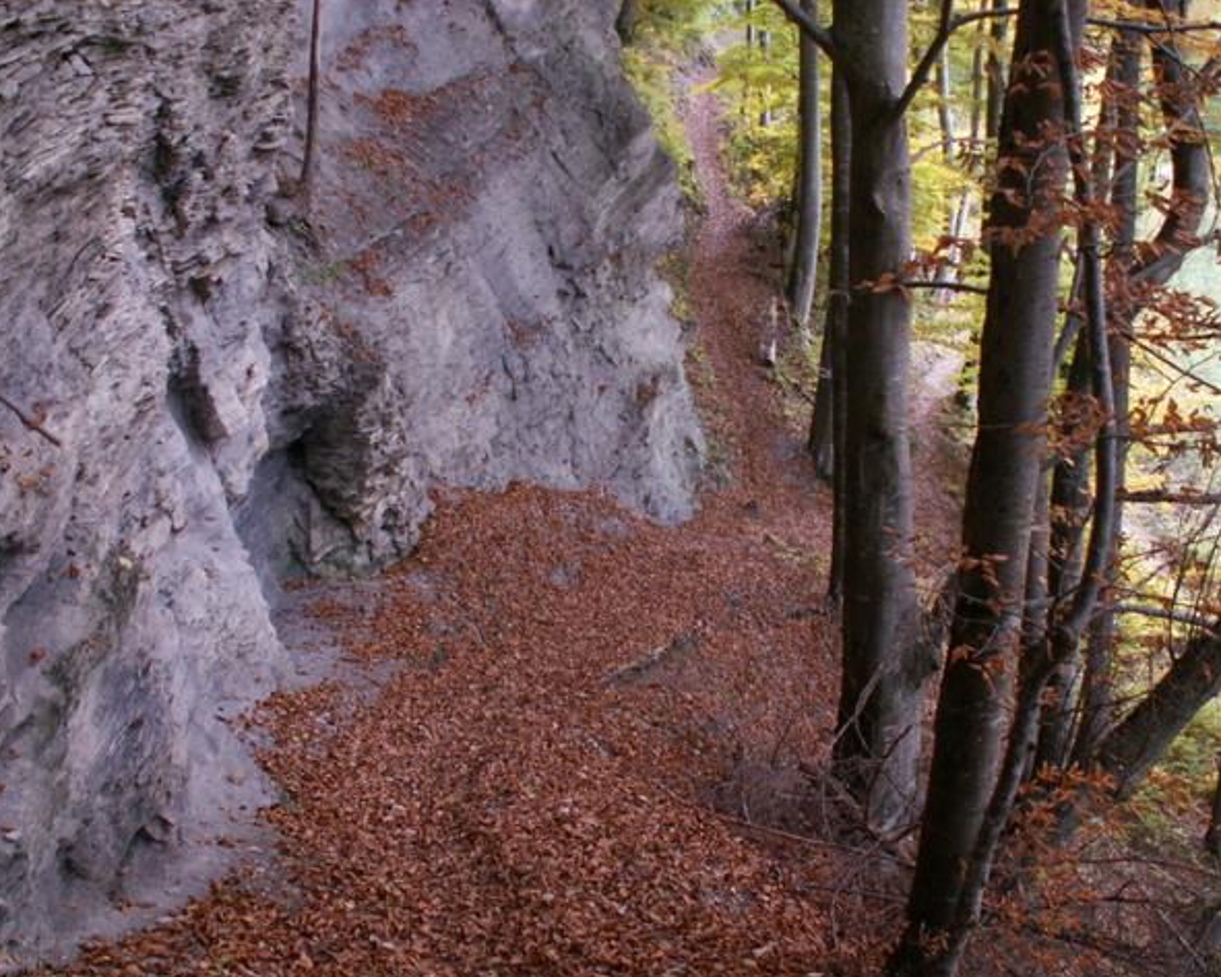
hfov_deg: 49.1
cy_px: 494
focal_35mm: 37
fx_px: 1337
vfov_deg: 40.1
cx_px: 585
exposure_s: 1/40
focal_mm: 5.86
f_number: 2.8
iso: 100
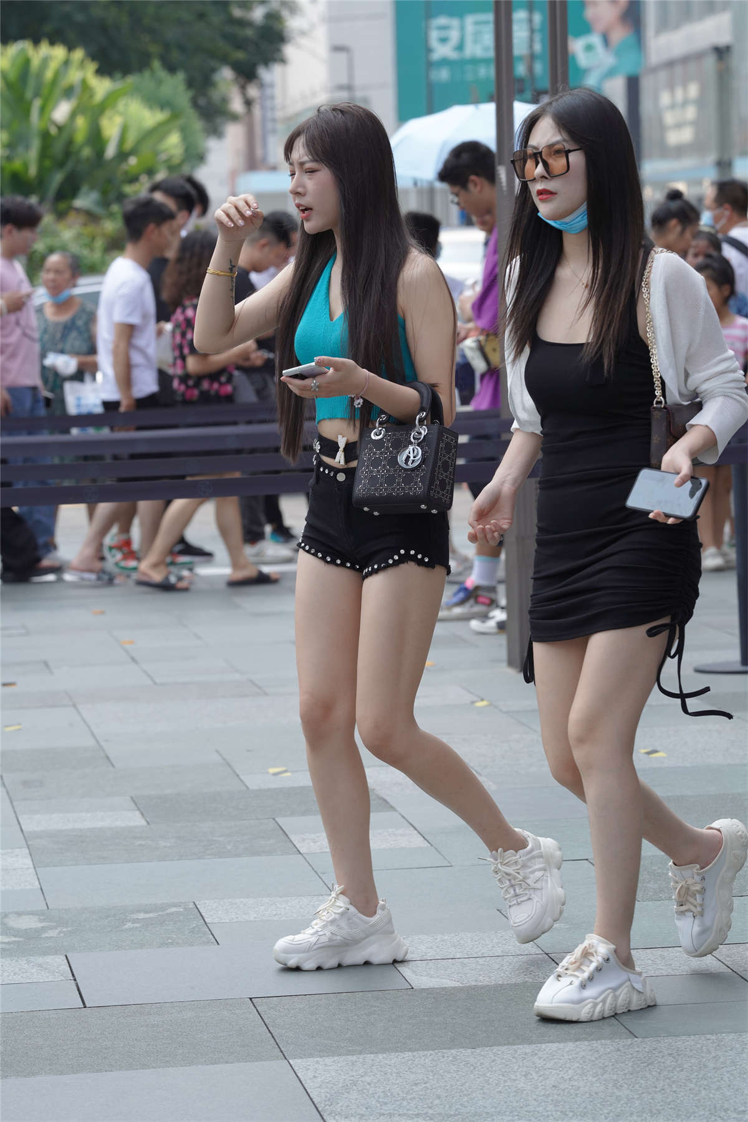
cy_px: 561
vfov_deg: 15.2
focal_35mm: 135
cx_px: 374
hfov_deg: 10.2
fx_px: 4207
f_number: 7.1
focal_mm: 135
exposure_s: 1/640
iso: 400
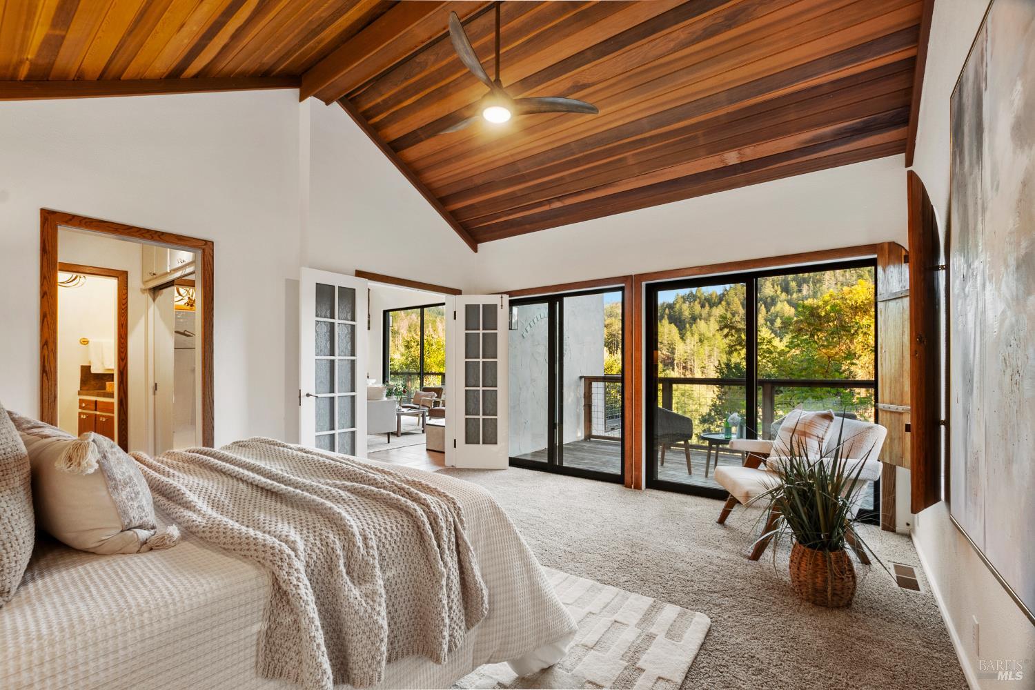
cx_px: 518
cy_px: 345
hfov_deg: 100.4
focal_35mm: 15
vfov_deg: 77.3
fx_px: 431
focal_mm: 10
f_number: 8
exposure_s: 1/2
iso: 250
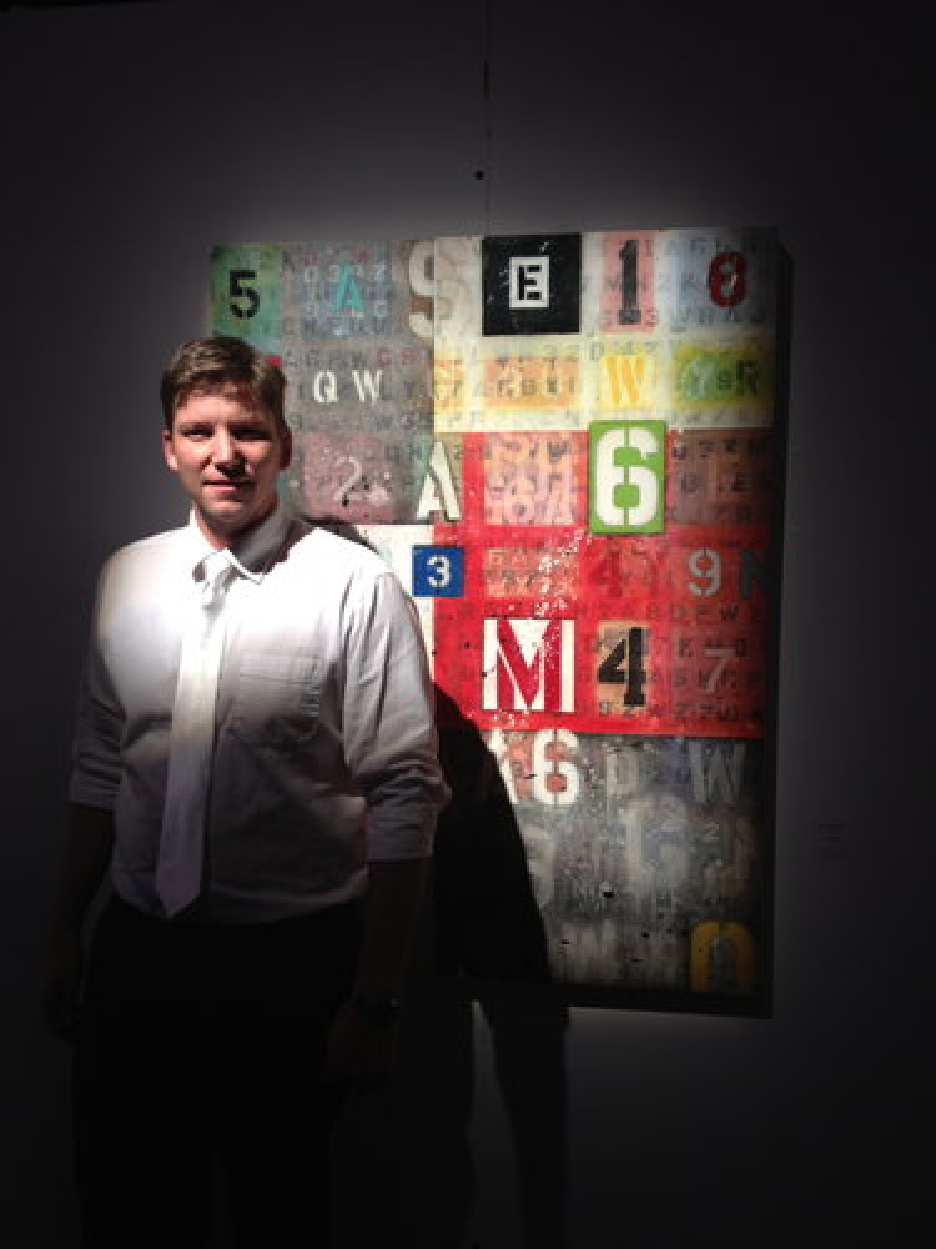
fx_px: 1262
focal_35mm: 35
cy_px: 624
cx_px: 468
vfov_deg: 52.6
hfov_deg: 40.7
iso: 50
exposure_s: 1/30
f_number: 2.4
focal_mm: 4.28
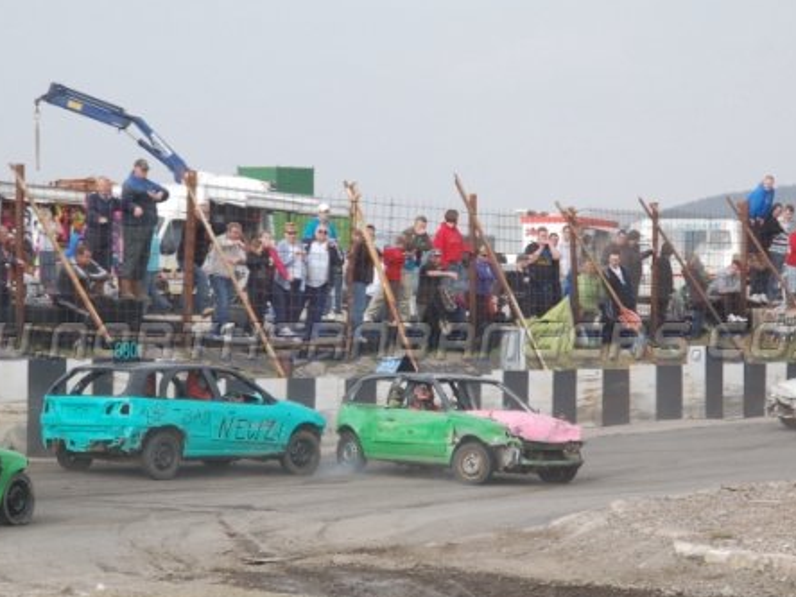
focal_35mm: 162
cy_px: 346
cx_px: 405
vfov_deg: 9.2
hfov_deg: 12.2
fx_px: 3725
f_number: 5.6
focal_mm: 78
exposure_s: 1/640
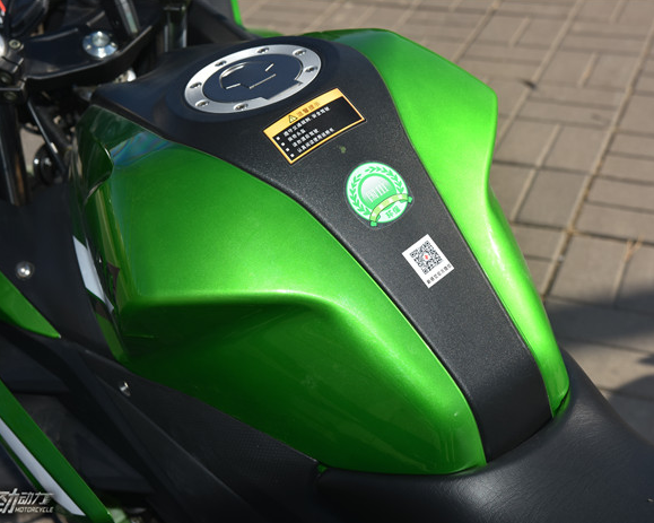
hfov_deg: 31.7
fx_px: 1153
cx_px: 302
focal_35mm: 60
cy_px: 261
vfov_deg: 25.6
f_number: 5.6
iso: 100
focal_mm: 35
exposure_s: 1/160
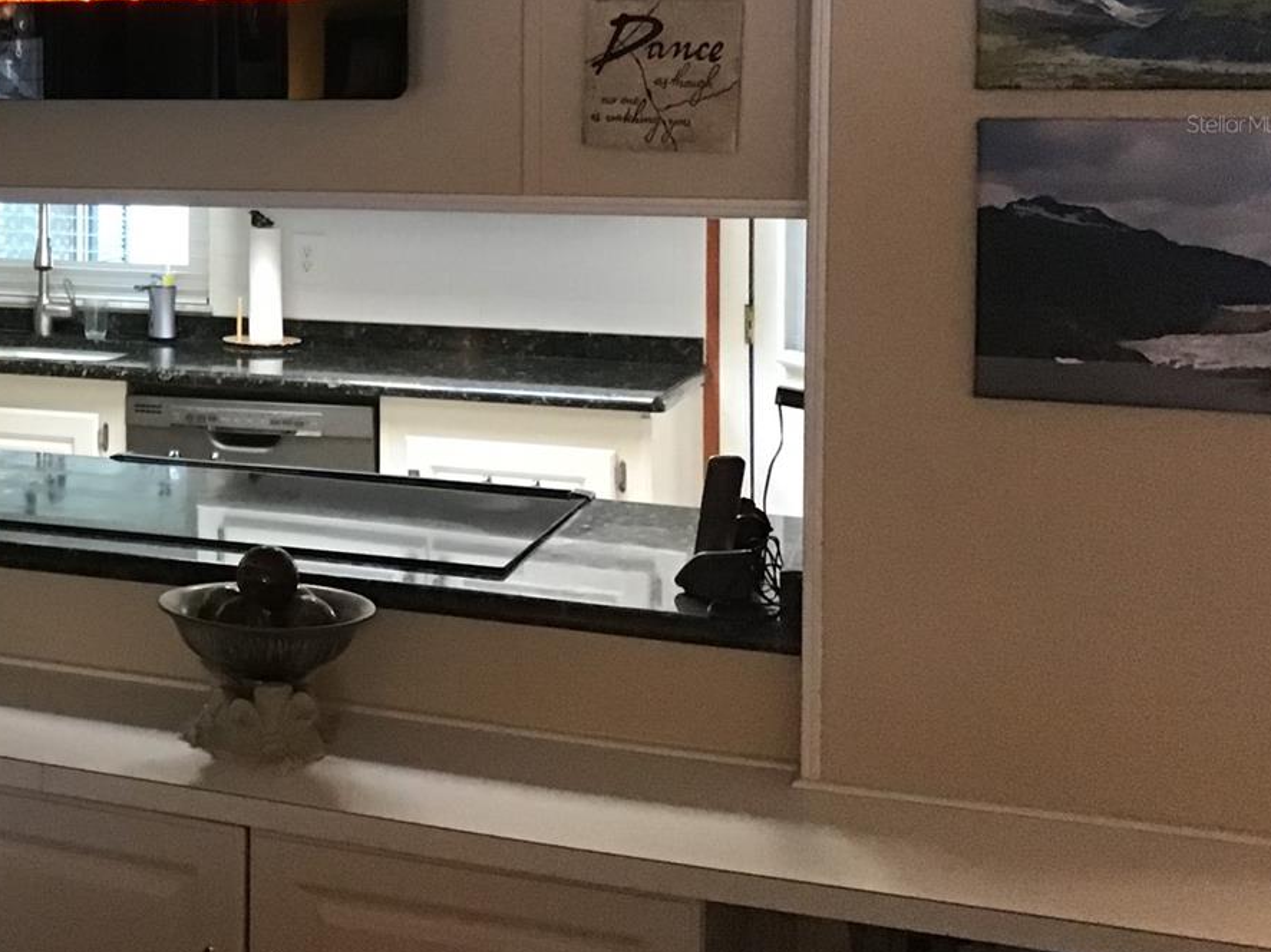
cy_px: 123
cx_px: 145
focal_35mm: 56
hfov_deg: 32.7
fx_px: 2056
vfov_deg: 25.4
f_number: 2.4
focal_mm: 3.3
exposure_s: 1/30
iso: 250
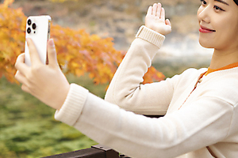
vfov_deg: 15.0
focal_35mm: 90
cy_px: 6
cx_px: 158
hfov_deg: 22.5
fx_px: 595
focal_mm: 45
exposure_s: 1/200
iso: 400
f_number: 2.8
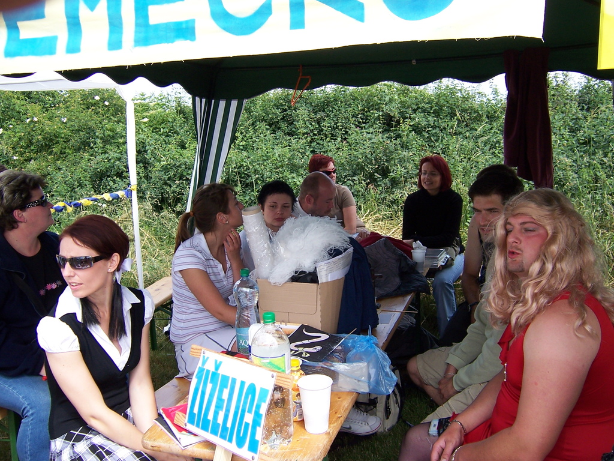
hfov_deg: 55.4
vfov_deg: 42.9
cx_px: 307
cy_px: 230
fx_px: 585
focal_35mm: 33
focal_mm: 5.5
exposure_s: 1/350
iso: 80
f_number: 3.4
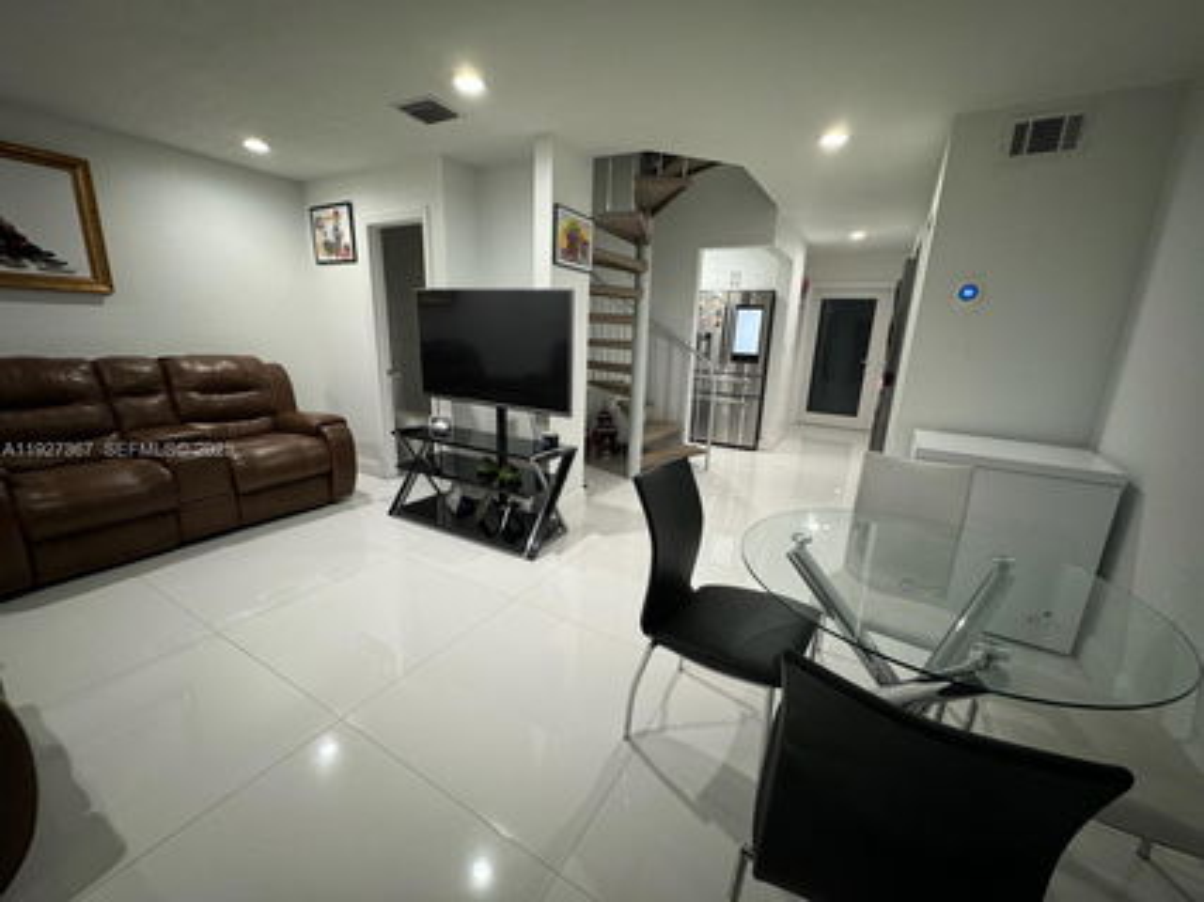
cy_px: 451
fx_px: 487
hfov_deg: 102.1
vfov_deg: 85.6
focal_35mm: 14
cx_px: 602
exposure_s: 1/64
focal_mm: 2.22
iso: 250
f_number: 2.2
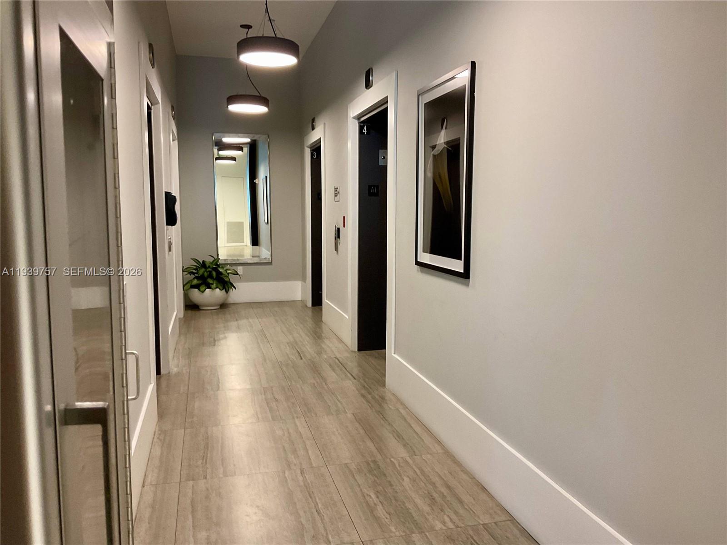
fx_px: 609
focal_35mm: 29
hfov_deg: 61.7
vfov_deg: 48.2
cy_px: 272
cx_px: 364
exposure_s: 1/60
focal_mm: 3
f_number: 1.8
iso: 100
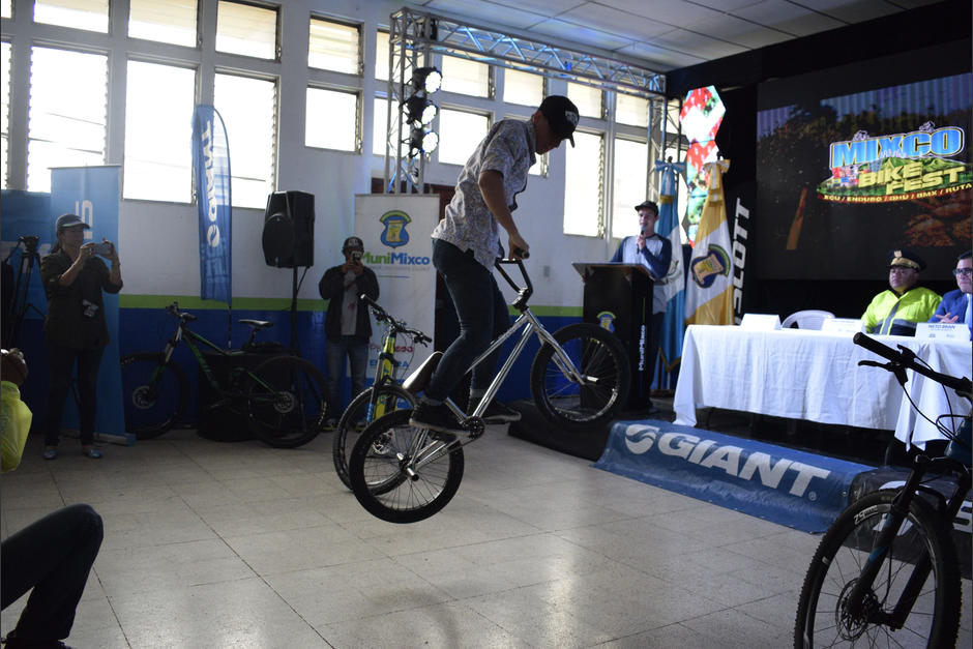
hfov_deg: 61.9
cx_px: 486
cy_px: 324
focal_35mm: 30
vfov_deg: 43.6
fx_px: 811
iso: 1600
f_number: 3.8
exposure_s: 1/640
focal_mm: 20
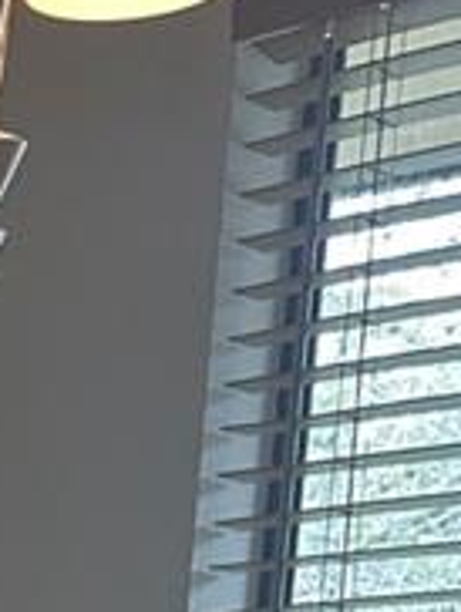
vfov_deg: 10.1
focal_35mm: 158
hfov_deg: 8.3
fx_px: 2799
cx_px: -824
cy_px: 1675
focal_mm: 6.86
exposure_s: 1/120
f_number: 1.78
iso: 160
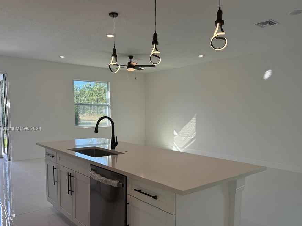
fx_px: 244
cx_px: 146
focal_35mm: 28
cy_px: 129
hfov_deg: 63.4
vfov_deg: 49.6
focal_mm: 6.76
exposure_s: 1/531
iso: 80
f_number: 1.78
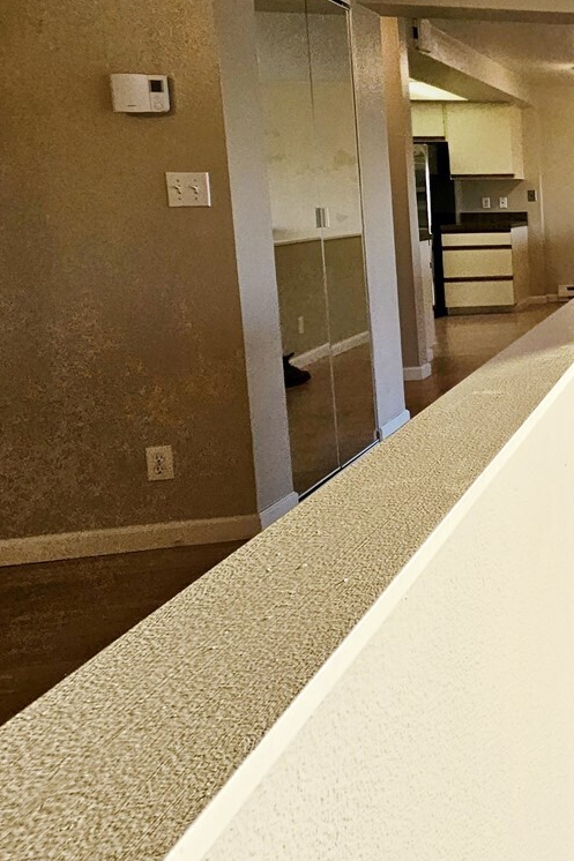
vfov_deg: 61.4
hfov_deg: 26.6
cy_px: 256
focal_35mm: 29
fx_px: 694
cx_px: 916
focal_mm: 2.2
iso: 160
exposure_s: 1/359
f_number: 2.2
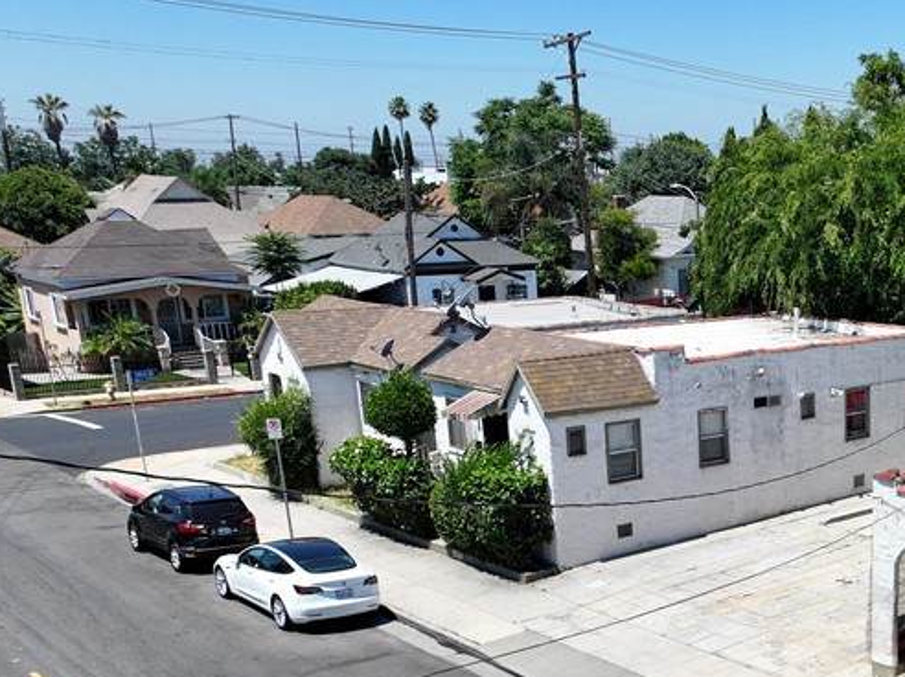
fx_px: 1306
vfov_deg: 27.9
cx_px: 876
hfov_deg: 35.1
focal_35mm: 50
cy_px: 615
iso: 100
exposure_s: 1/2000
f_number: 2.8
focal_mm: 12.29
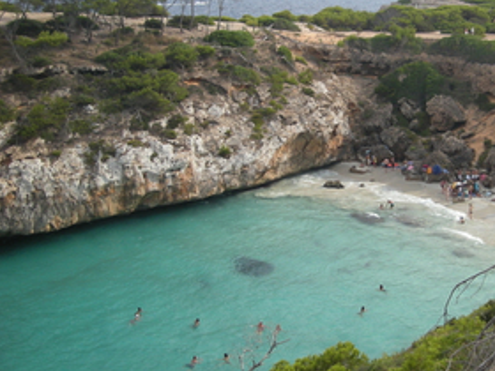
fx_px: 786
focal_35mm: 55
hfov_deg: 34.1
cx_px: 380
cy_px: 150
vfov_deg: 26.5
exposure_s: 1/143
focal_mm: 5.7
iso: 64
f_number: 5.7
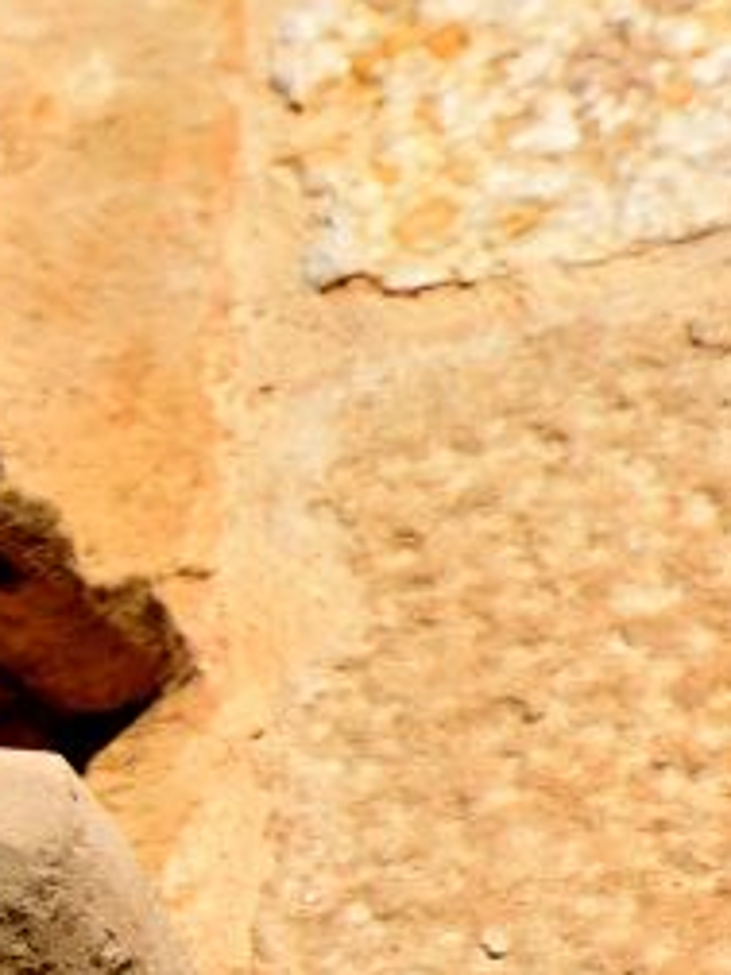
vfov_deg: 1.1
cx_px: -855
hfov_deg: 0.8
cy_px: 449
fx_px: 49556
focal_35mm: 1760
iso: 500
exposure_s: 1/1250
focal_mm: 300
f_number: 9
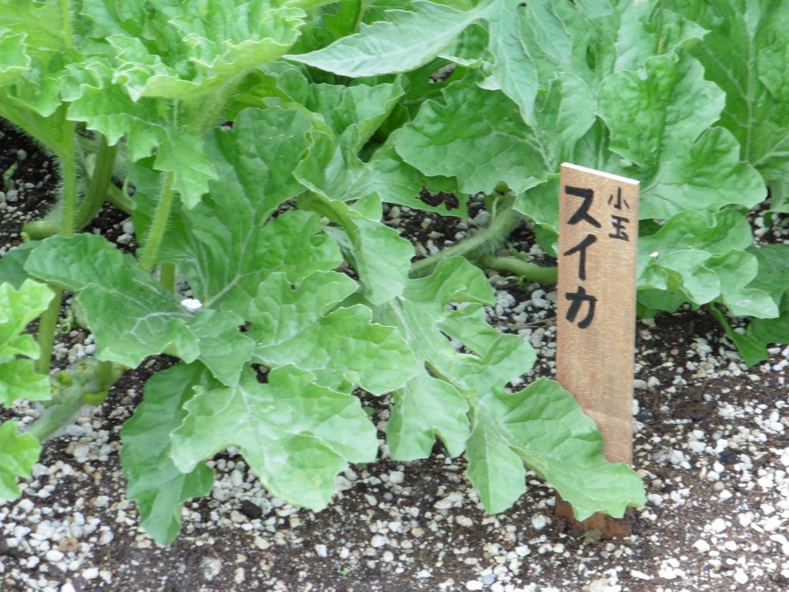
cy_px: 296
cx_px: 394
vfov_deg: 6.0
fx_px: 5675
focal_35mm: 249
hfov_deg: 8.0
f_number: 5.7
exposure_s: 1/20
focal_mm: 44.4
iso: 200
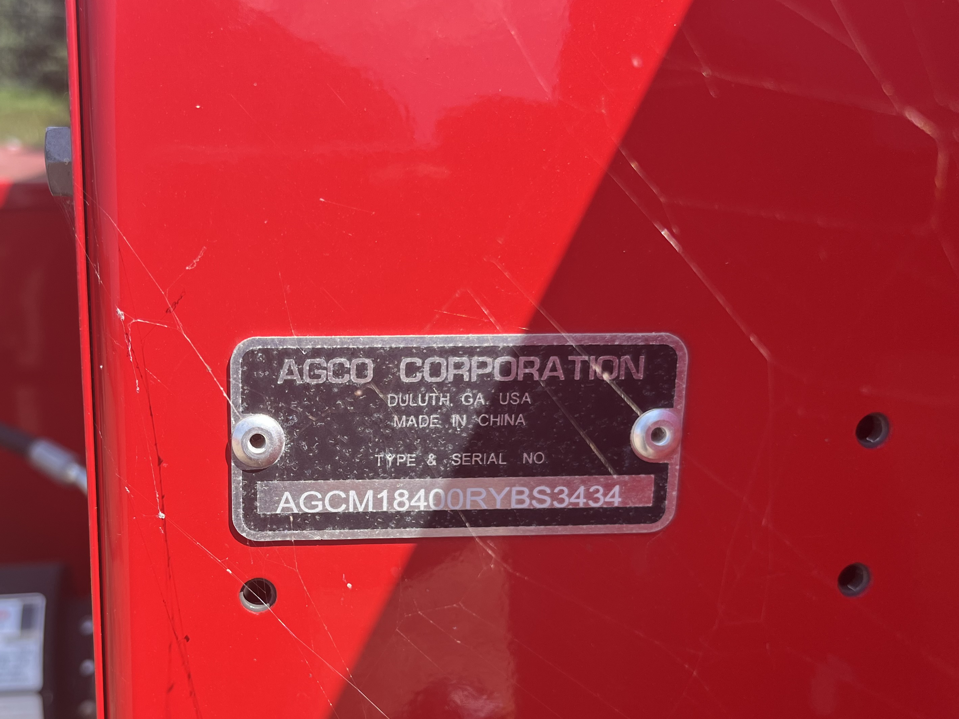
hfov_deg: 49.1
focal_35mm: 37
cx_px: 308
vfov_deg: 38.1
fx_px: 1025
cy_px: 492
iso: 50
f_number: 1.6
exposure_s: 1/777
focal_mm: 5.1
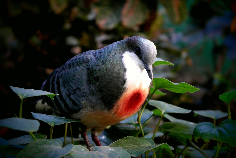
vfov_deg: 17.7
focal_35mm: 77
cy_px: 79
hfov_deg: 26.3
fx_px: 505
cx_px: 118
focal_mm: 50
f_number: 5.6
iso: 800
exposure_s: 1/40
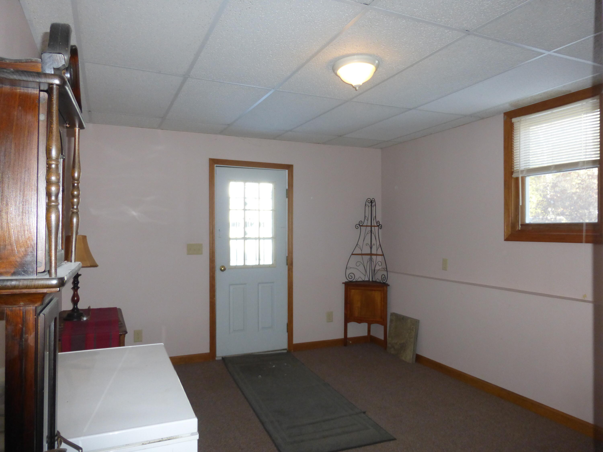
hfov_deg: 71.6
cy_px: 226
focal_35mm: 24
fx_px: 418
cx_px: 302
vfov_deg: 56.8
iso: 250
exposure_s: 1/60
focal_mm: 4.3
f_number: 3.3
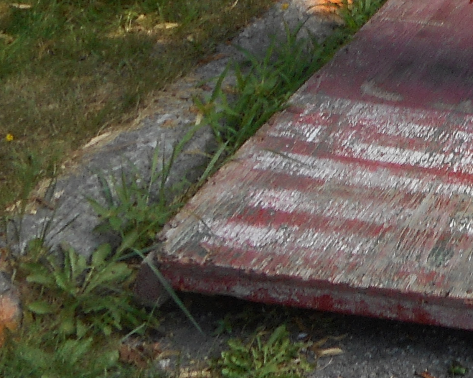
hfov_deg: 16.3
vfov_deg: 13.9
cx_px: 814
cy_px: -241
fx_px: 1428
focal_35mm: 102
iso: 80
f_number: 3.7
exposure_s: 1/125
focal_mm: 4.5
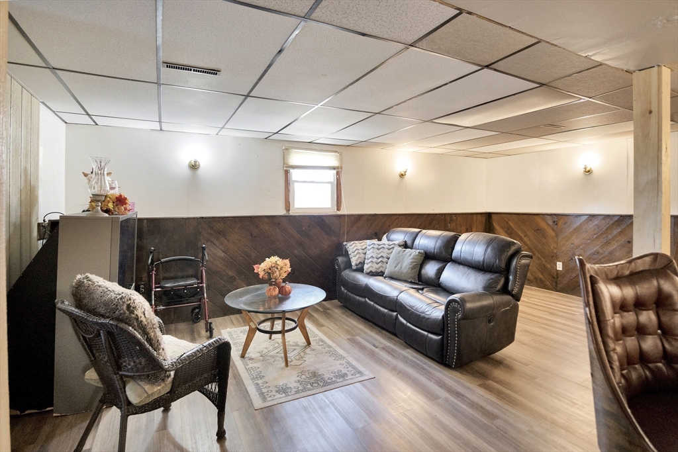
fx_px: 311
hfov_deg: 95.0
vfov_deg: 72.1
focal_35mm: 16
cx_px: 339
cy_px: 226
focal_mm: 11
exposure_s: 1/80
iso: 1250
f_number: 2.8
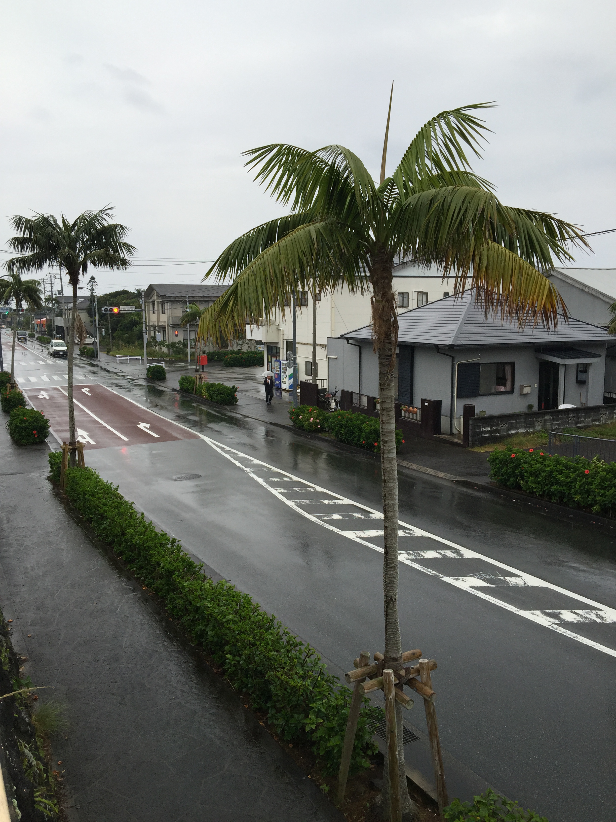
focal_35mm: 29
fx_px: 688
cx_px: 308
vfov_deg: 61.7
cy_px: 411
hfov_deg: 48.2
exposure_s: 1/344
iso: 32
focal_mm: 4.15
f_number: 2.2
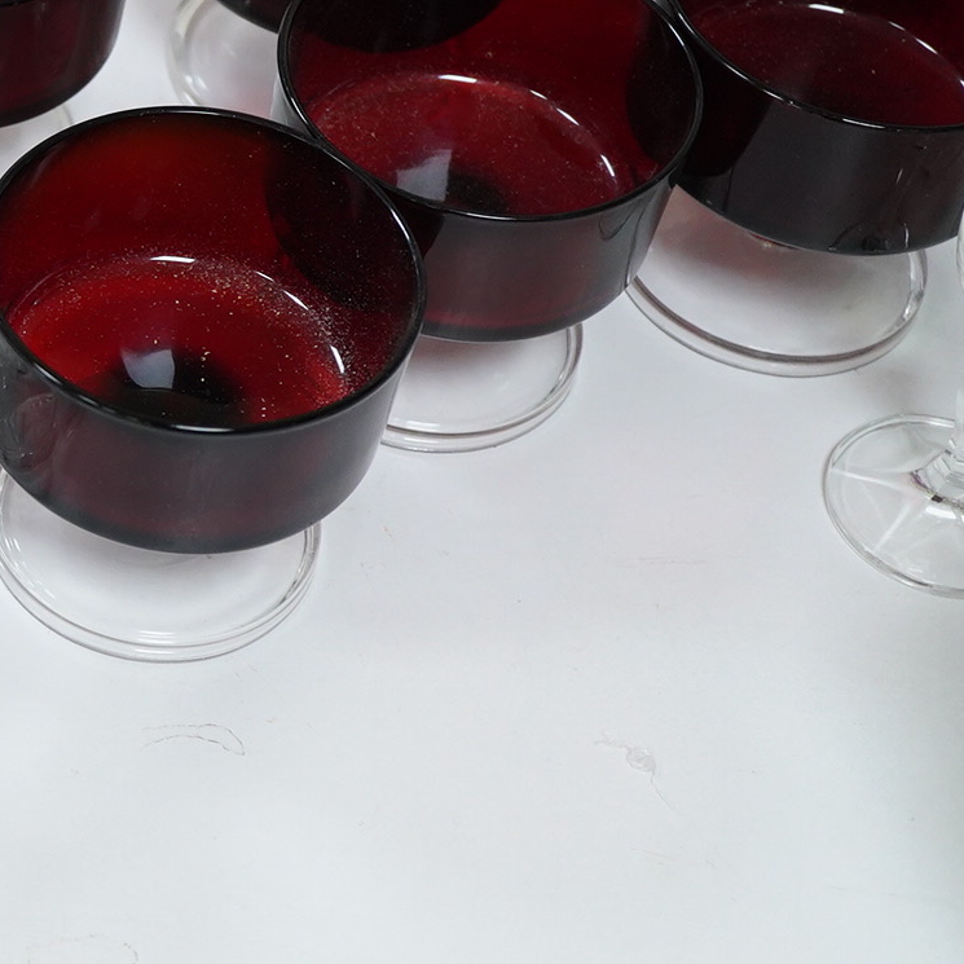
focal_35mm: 101
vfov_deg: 17.2
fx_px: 3182
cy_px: 374
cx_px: -274
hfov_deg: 16.3
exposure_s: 1/125
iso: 1250
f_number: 3.5
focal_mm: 30
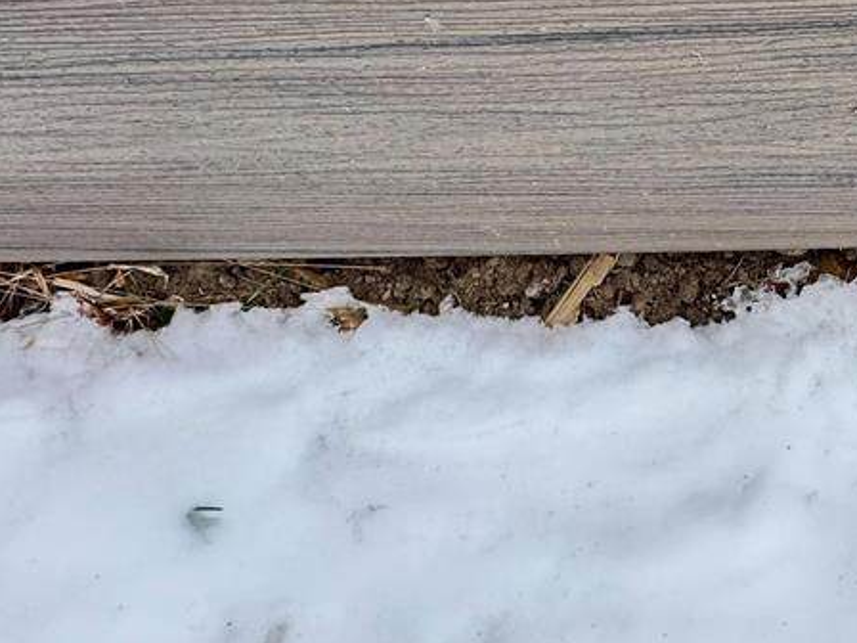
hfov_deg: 51.8
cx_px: 729
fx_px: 792
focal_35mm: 32
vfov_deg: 39.6
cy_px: 21
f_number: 2.2
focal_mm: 2.22
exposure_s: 1/99
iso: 64
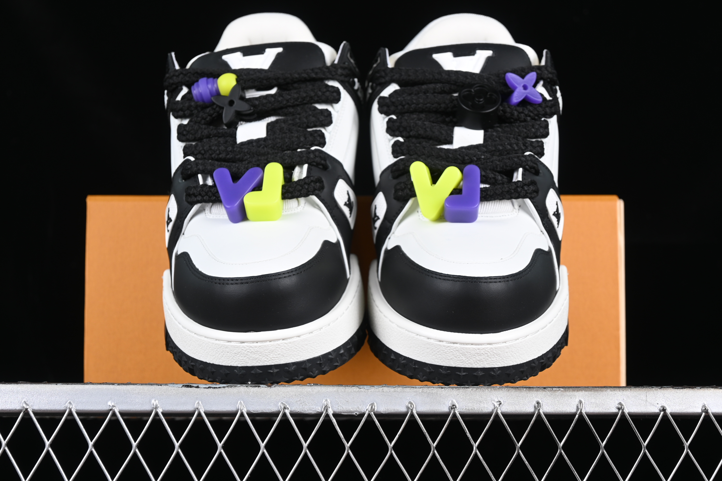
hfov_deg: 27.0
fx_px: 1504
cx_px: 361
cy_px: 240
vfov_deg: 18.2
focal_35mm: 75
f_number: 6.3
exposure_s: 1/60
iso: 160
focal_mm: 50
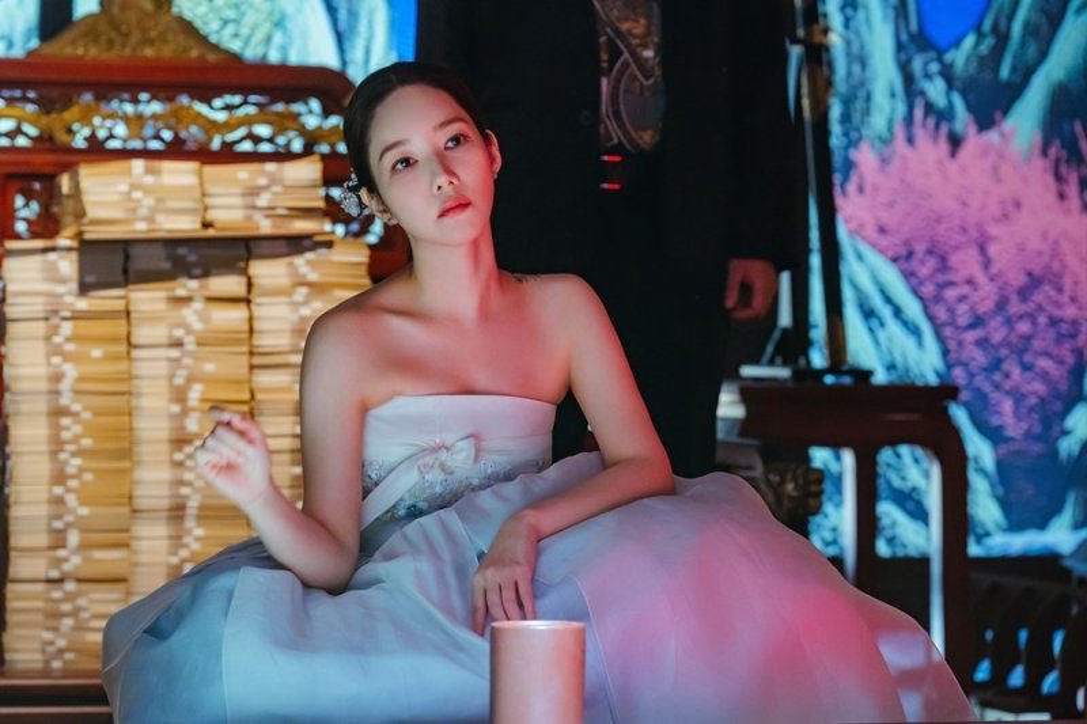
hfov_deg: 15.5
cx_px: 544
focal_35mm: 132
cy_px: 362
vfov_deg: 10.4
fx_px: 3985
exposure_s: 1/80
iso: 5000
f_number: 4.5
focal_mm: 132
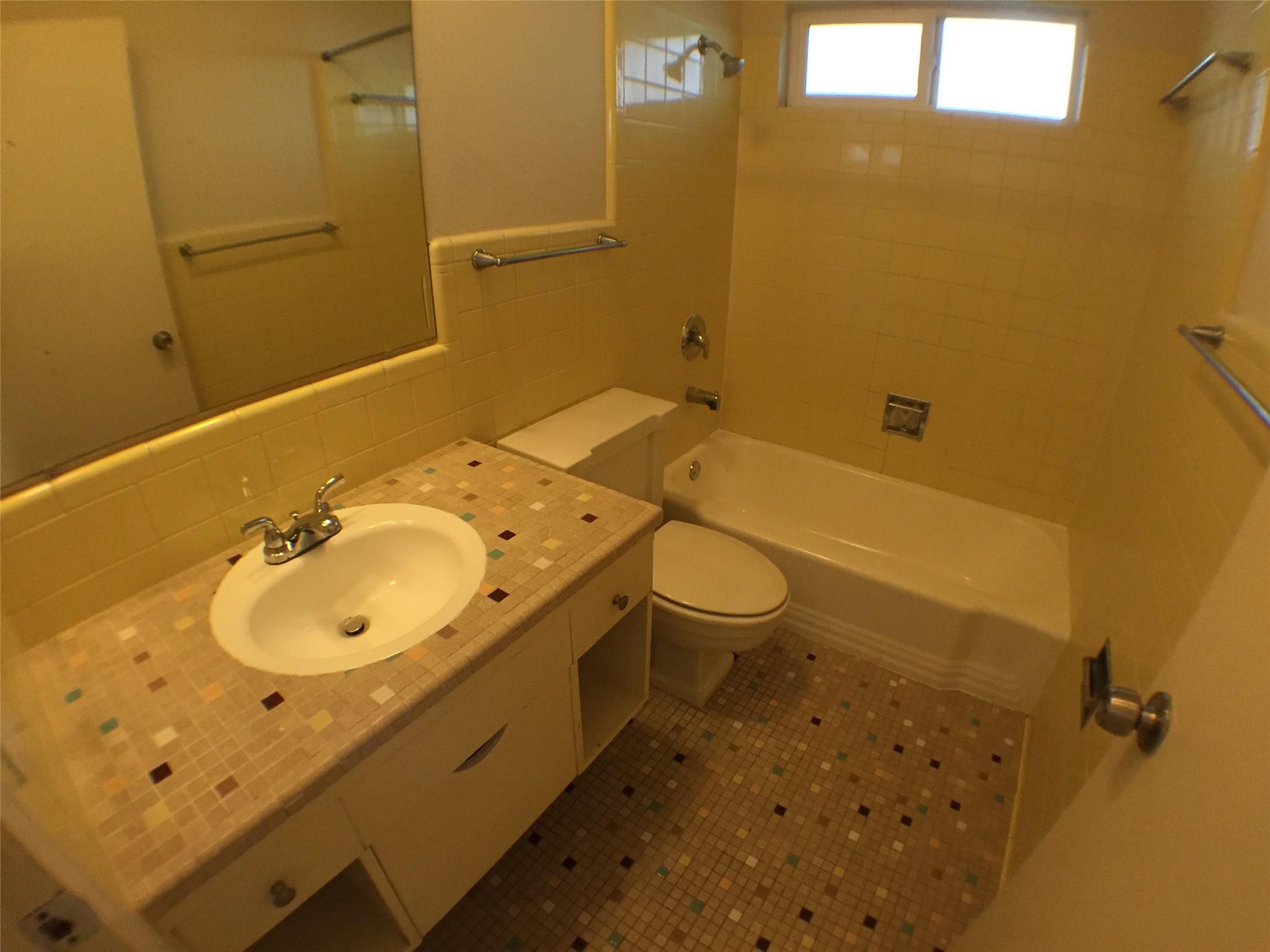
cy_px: 476
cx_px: 635
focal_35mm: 29
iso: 250
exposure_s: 1/30
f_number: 2.2
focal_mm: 4.15
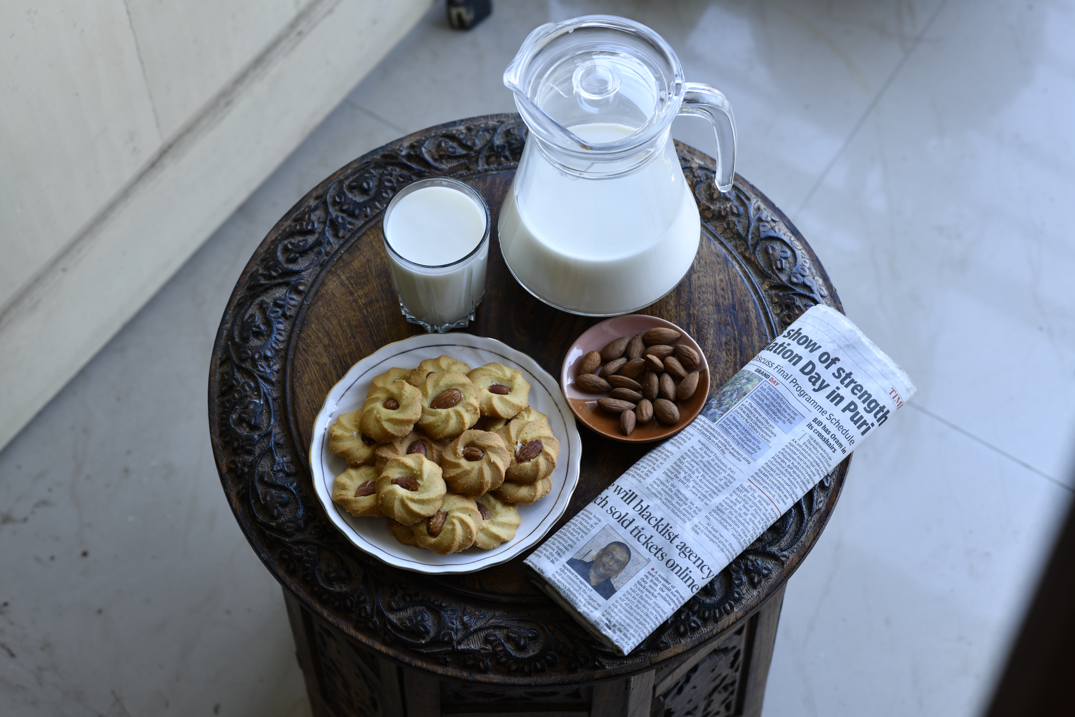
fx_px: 2538
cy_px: 358
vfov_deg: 16.1
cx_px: 538
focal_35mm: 85
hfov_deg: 23.9
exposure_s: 1/100
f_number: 5.6
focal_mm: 85
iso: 320
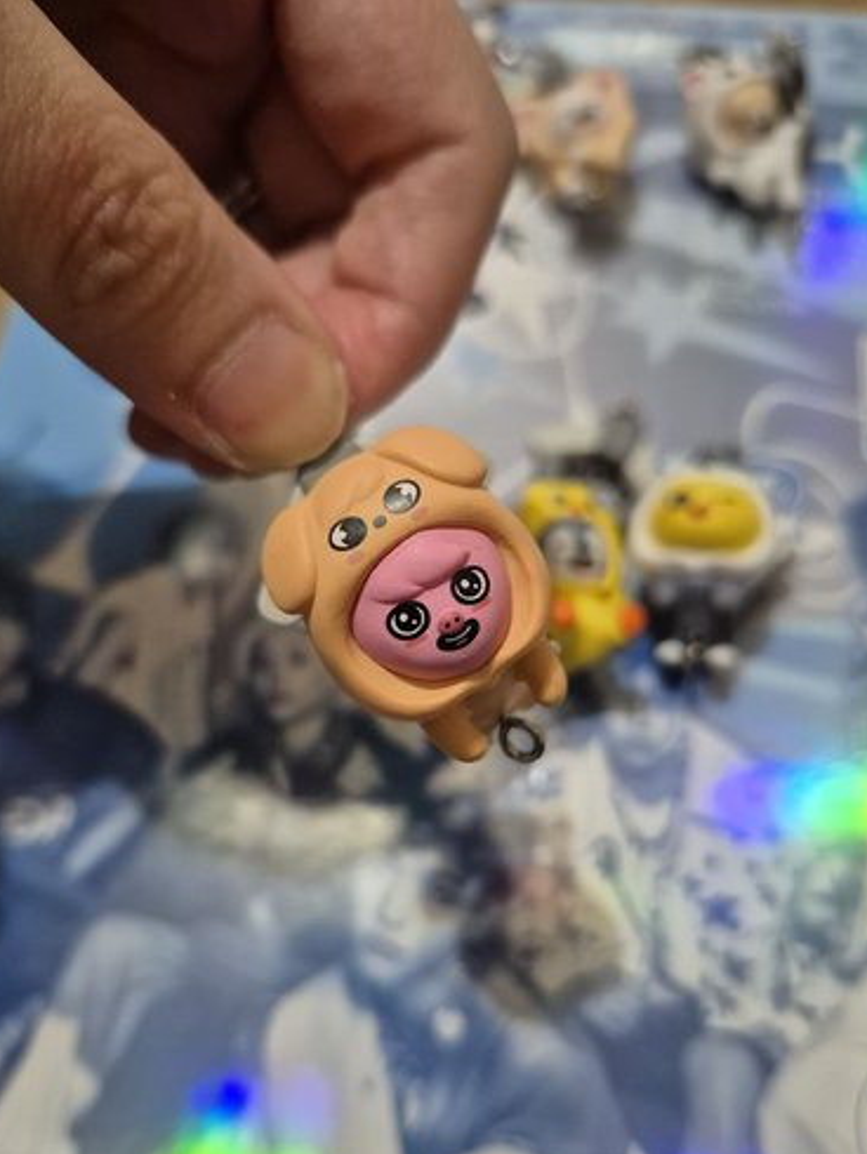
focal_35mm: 25
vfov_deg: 69.2
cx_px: 417
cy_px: 625
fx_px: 834
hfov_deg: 54.9
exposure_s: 1/120
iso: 1000
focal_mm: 5.4
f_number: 1.8
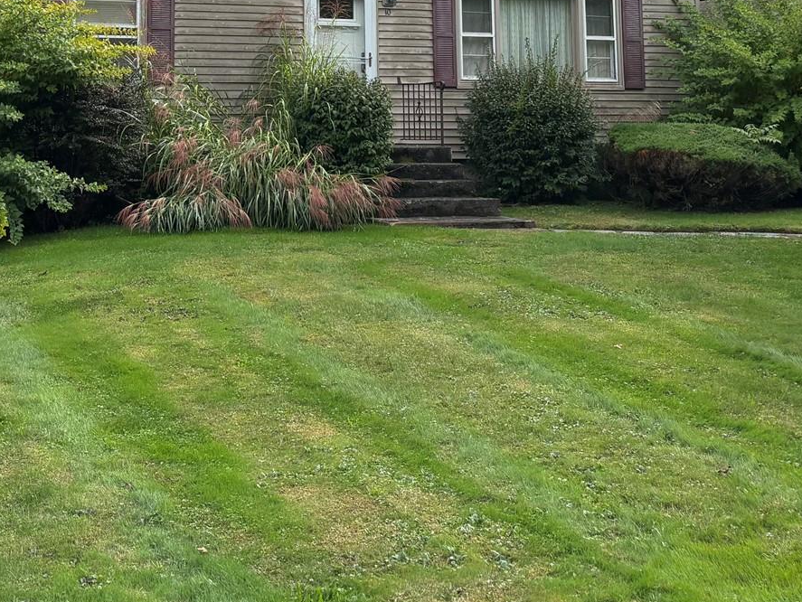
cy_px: -71
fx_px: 1391
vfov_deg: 22.9
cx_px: 285
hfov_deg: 32.0
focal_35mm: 60
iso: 50
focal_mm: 5.96
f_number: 1.6
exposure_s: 1/3205
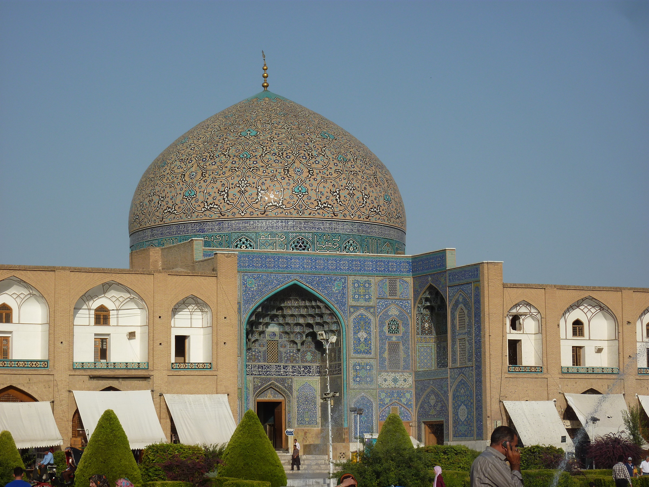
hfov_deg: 17.7
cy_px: 244
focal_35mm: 111
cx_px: 324
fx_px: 2081
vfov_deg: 13.3
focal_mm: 18.2
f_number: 5.6
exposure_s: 1/640
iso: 80
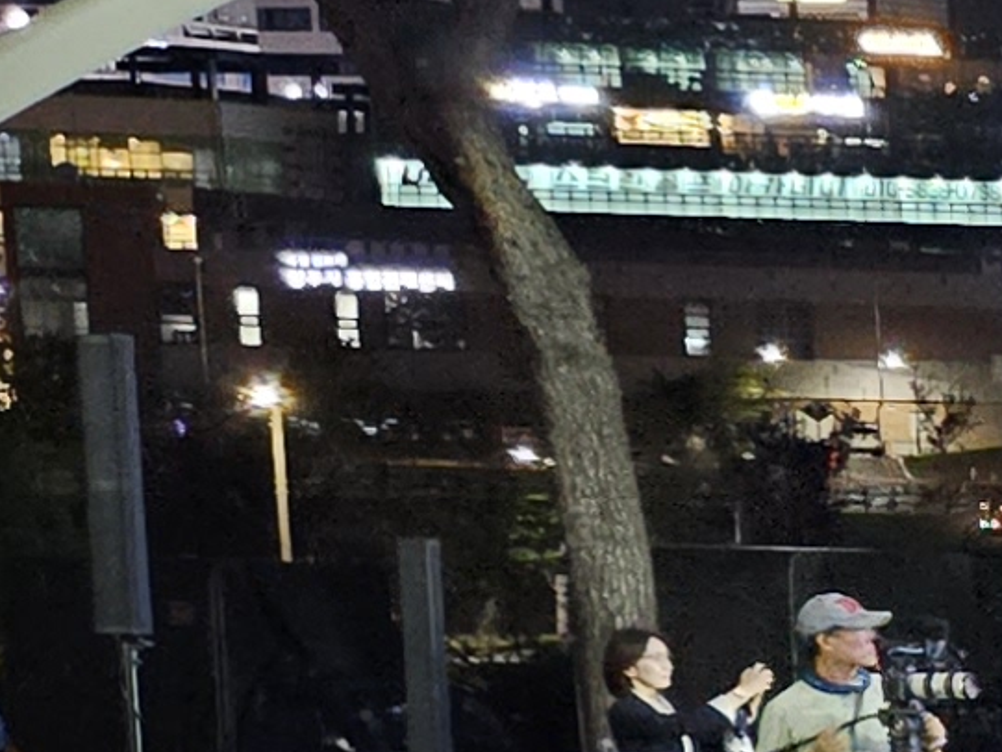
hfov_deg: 9.0
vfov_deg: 8.5
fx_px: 4922
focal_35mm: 170
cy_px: 1143
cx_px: 3186
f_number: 1.8
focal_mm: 5.4
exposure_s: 1/24
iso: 800
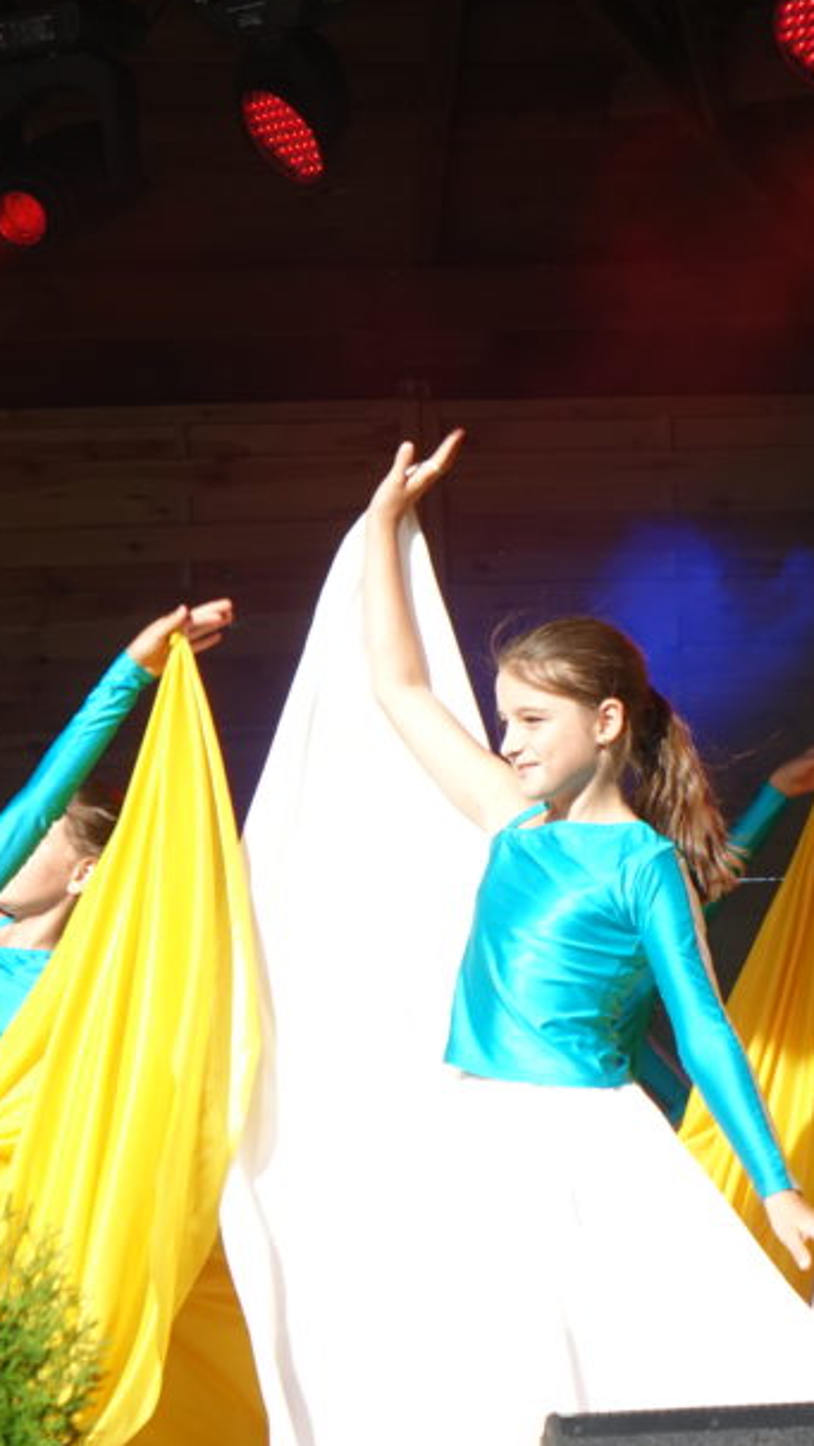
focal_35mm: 177
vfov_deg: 12.2
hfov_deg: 6.9
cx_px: 480
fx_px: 6790
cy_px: 724
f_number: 4
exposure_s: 1/320
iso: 125
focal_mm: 36.77
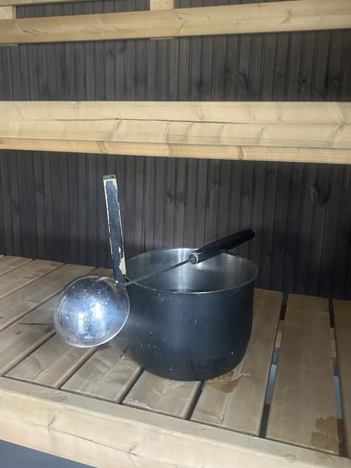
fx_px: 405
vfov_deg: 59.7
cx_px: 185
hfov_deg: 46.8
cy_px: 199
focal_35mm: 30
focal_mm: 5.7
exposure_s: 1/40
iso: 500
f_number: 1.5
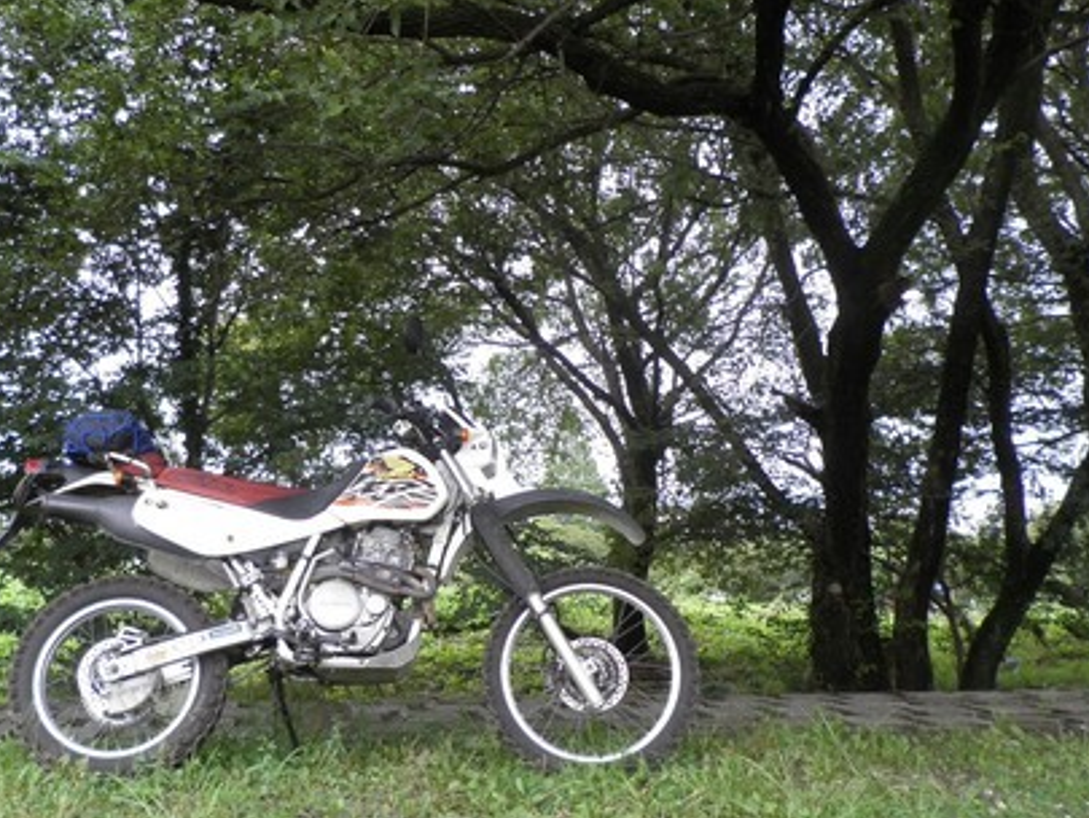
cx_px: 522
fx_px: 1007
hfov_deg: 56.8
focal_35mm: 32
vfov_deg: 44.2
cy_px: 414
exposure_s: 1/15
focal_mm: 4.9
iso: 160
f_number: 3.2
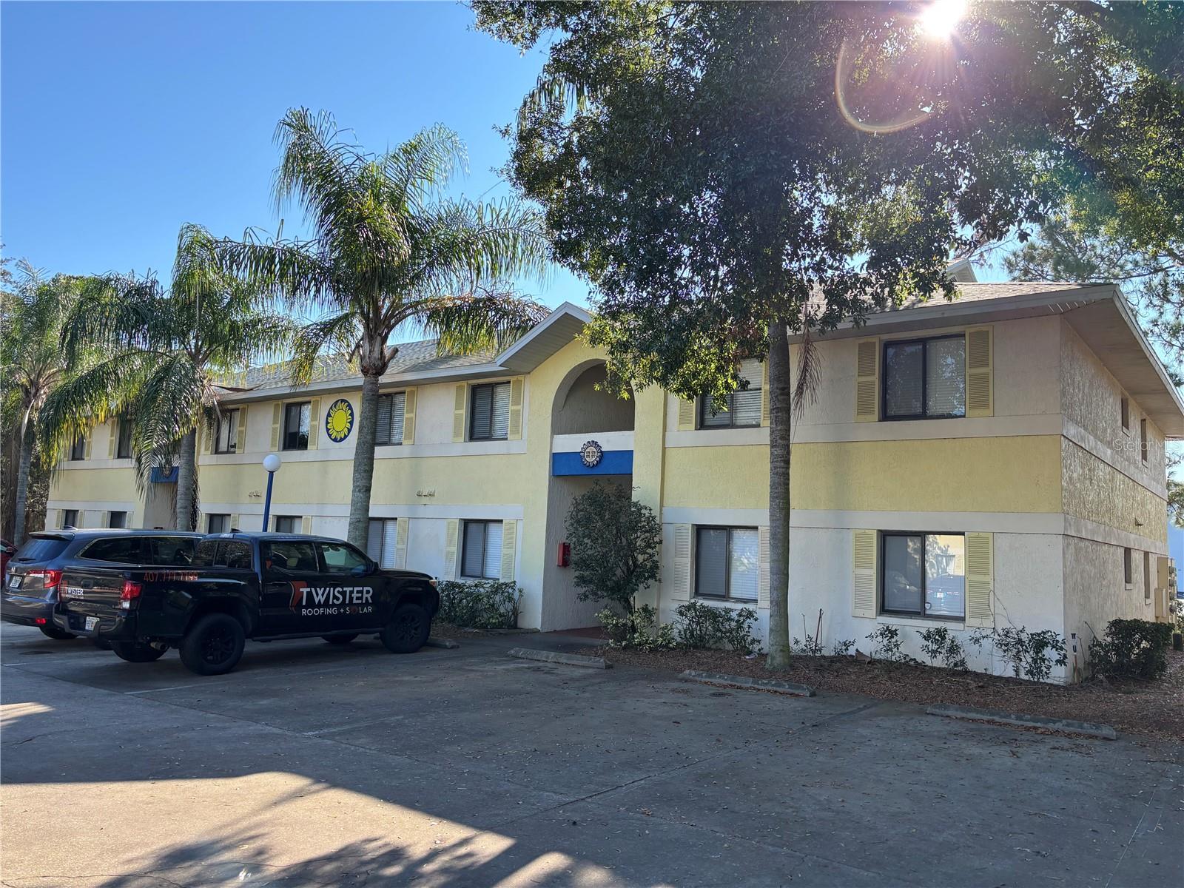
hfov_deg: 67.3
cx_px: 592
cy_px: 444
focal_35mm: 26
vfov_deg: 53.1
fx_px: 889
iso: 50
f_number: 1.6
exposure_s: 1/865
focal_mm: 5.96
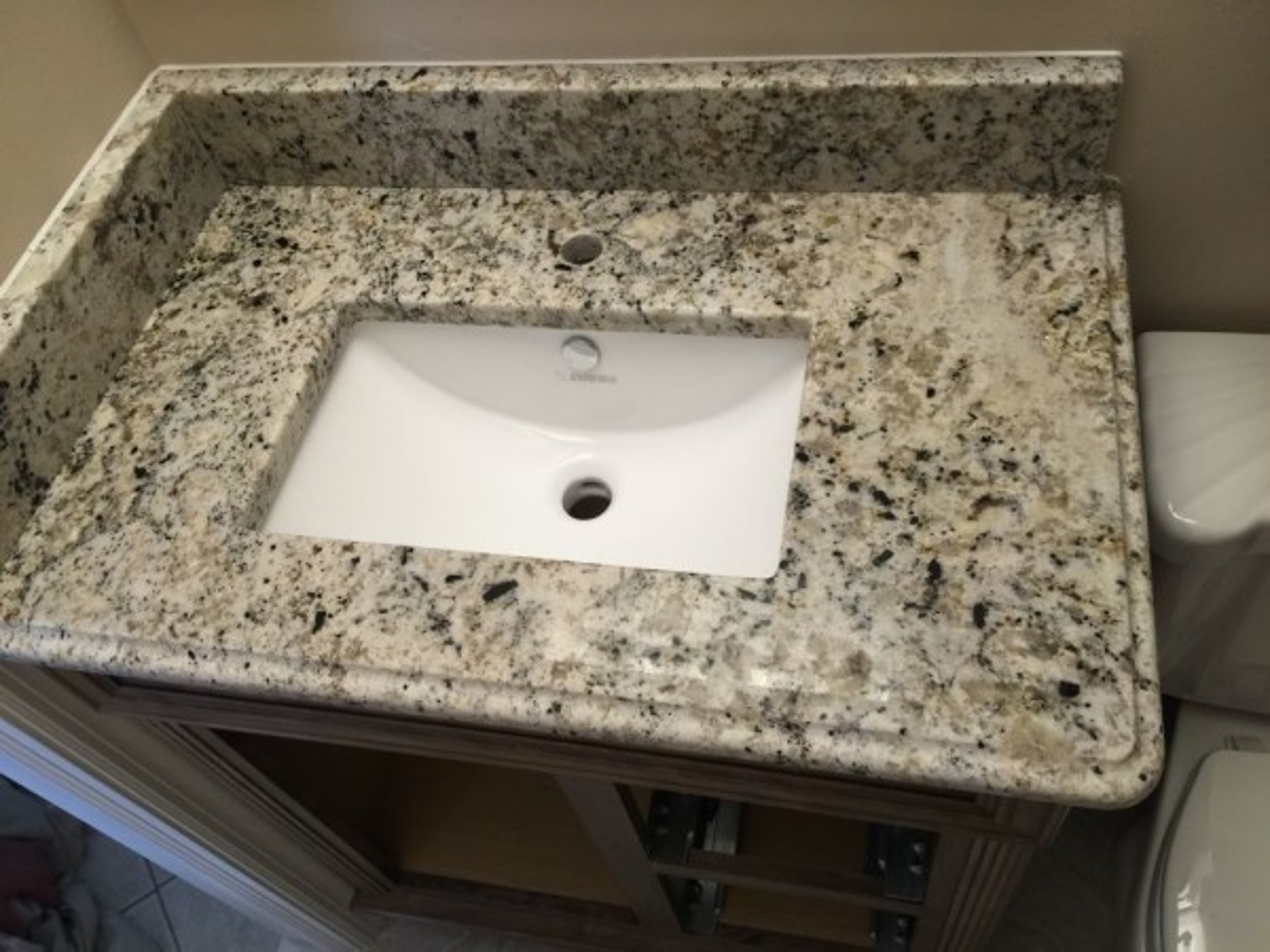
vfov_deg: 48.2
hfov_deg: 61.7
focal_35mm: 29
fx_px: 1064
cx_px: 635
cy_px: 476
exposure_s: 1/15
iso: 50
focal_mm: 4.15
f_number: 2.2
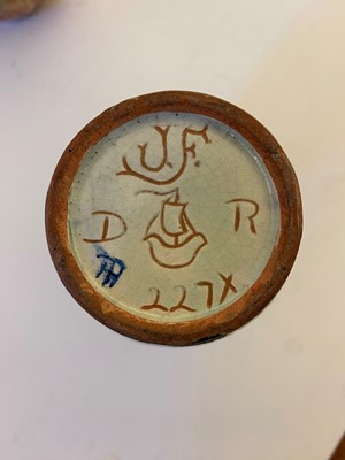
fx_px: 346
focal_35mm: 26
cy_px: 230
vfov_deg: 67.3
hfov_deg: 53.1
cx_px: 172
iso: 100
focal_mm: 4.25
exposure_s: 1/50
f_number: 1.8
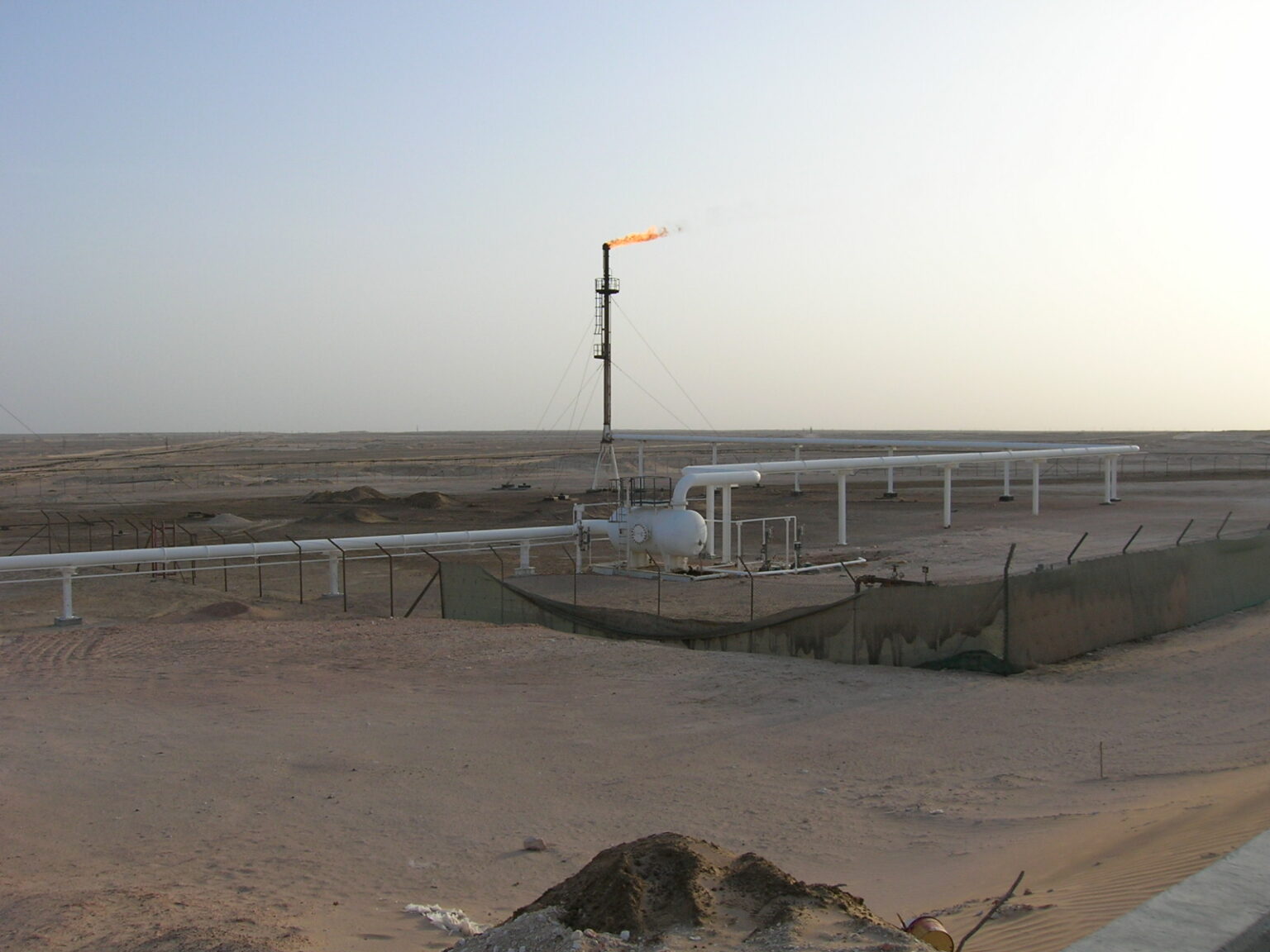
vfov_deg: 41.8
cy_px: 476
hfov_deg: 54.0
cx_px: 635
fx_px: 1247
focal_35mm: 34
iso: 50
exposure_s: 1/375
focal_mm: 5.7
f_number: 4.9
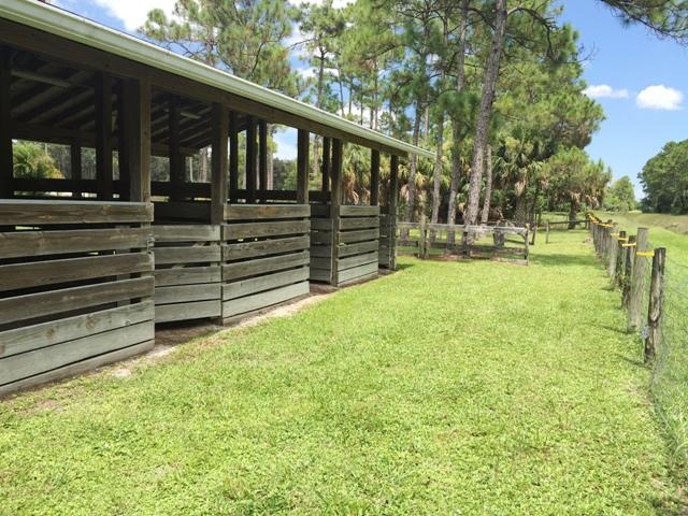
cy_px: 258
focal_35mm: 29
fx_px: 576
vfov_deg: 48.2
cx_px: 344
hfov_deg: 61.7
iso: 32
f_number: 2.2
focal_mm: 4.15
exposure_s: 1/879
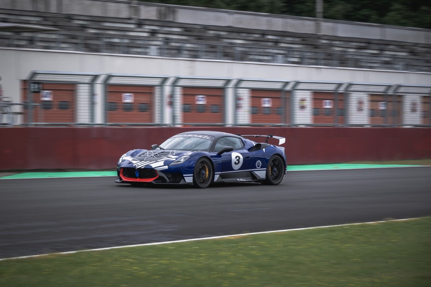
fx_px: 1616
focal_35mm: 135
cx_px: 216
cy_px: 144
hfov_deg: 15.2
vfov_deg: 10.2
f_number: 8
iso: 200
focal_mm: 135
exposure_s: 1/200
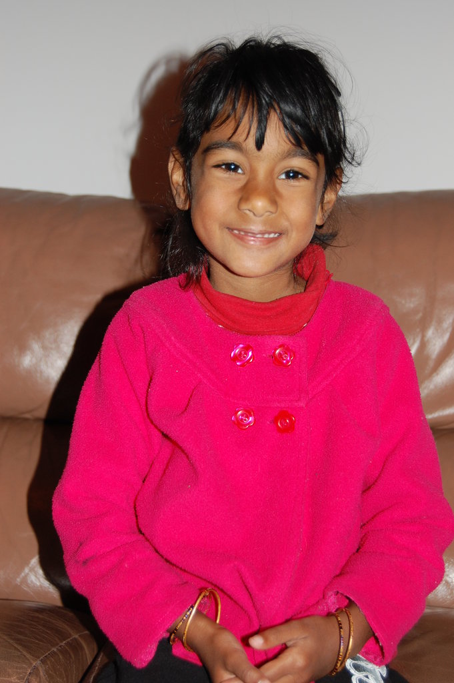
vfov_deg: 33.4
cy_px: 342
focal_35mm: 60
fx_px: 1137
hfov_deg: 22.6
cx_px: 227
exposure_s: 1/60
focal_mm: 40
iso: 400
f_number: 5
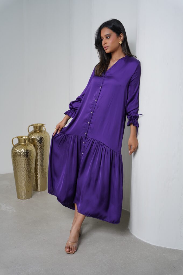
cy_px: 138
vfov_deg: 47.3
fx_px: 313
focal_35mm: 41
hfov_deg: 32.6
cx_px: 92
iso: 125
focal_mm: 41.1
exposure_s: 1/125
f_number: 10
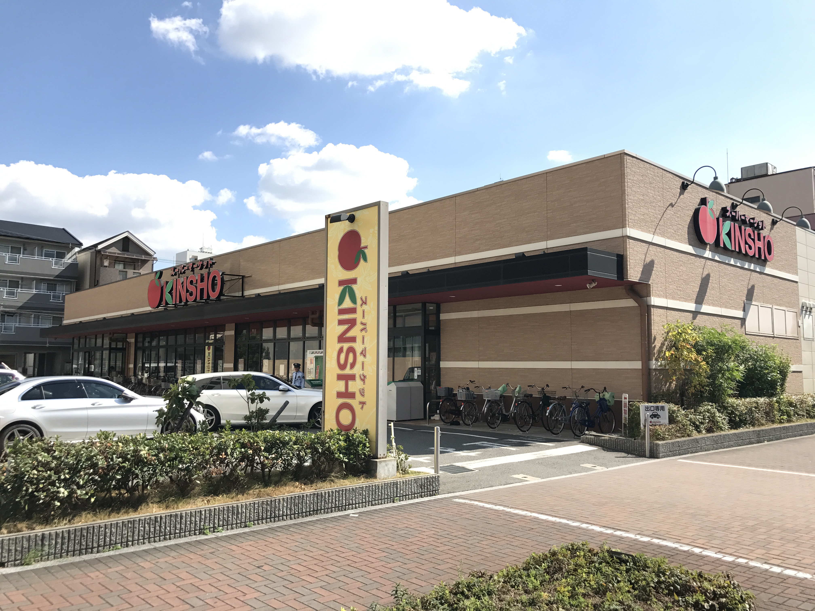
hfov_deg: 63.4
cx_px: 408
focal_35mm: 28
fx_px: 659
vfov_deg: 49.7
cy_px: 306
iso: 20
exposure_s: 1/1597
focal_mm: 3.99
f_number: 1.8
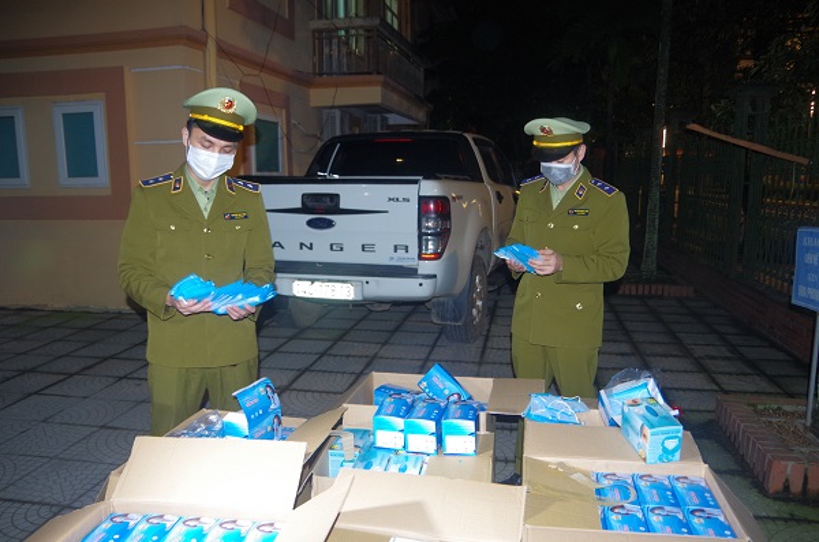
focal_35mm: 27
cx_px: 410
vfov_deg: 47.7
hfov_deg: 67.5
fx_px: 613
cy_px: 271
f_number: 4
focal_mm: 18
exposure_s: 1/15
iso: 800
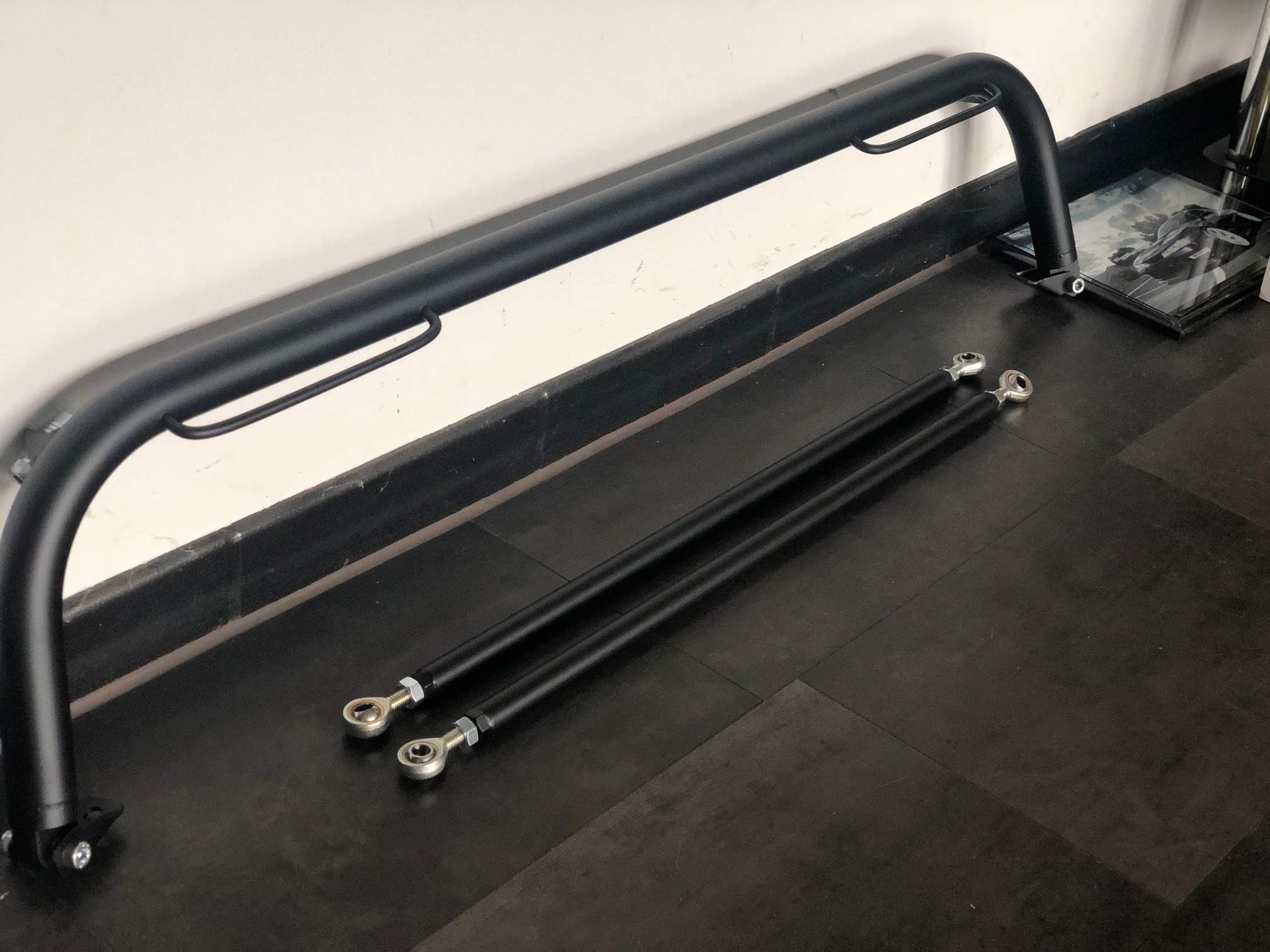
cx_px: 635
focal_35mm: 52
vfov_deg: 28.0
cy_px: 476
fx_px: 1908
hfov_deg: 36.8
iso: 125
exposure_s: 1/30
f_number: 2.4
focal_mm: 6
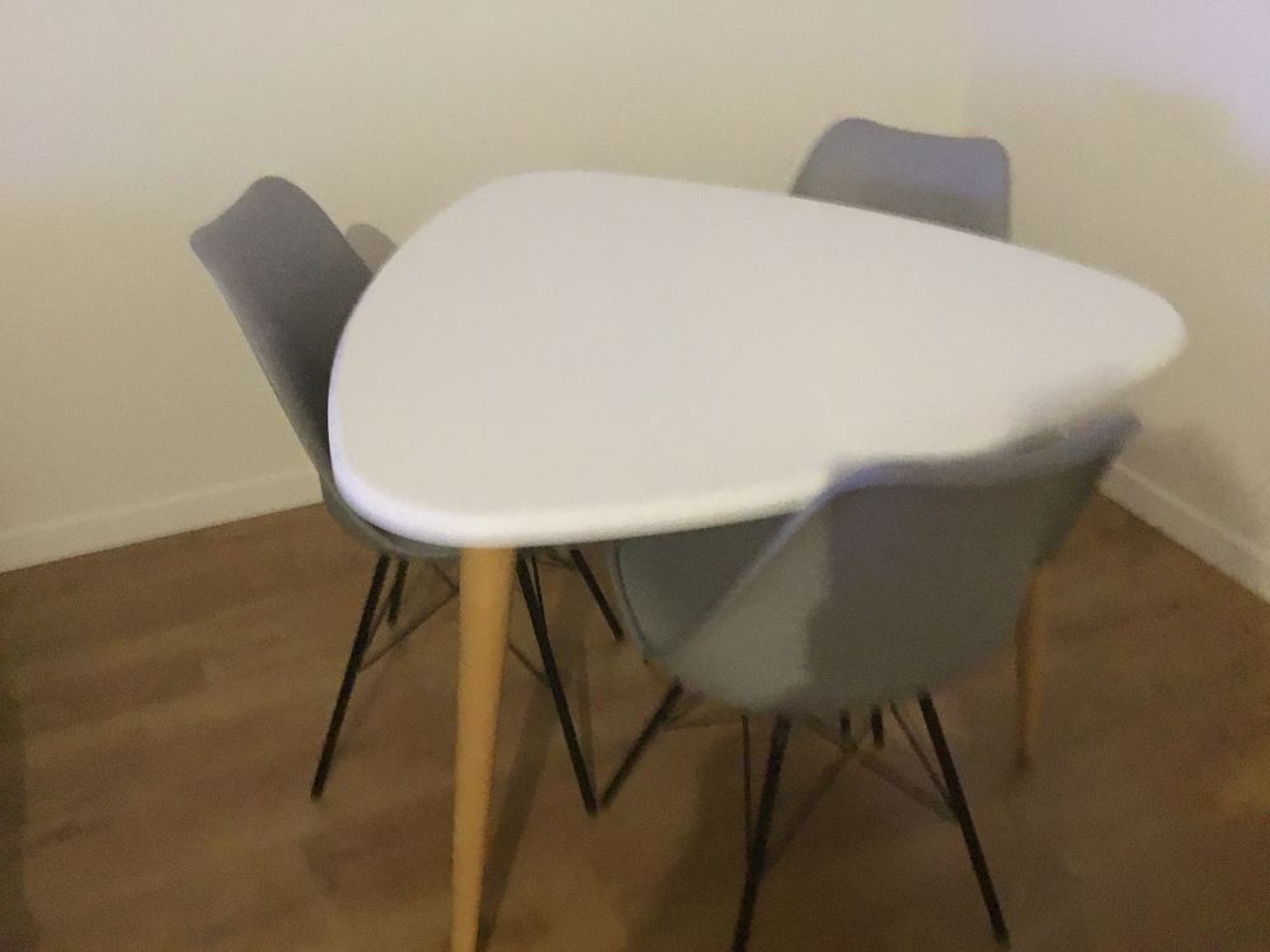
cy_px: 476
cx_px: 635
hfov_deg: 58.4
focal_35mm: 31
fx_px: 1137
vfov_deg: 45.4
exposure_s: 1/17
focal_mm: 3.3
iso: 800
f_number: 2.4
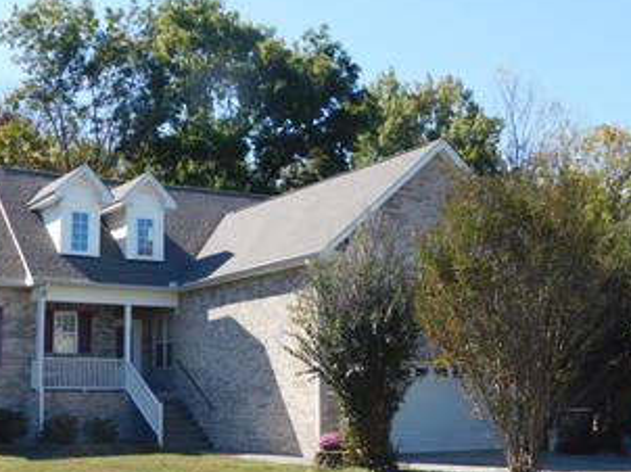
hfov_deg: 36.0
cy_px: 265
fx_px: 965
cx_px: 236
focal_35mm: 53
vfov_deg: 27.5
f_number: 3.6
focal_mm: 7.1
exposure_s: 1/640
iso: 125
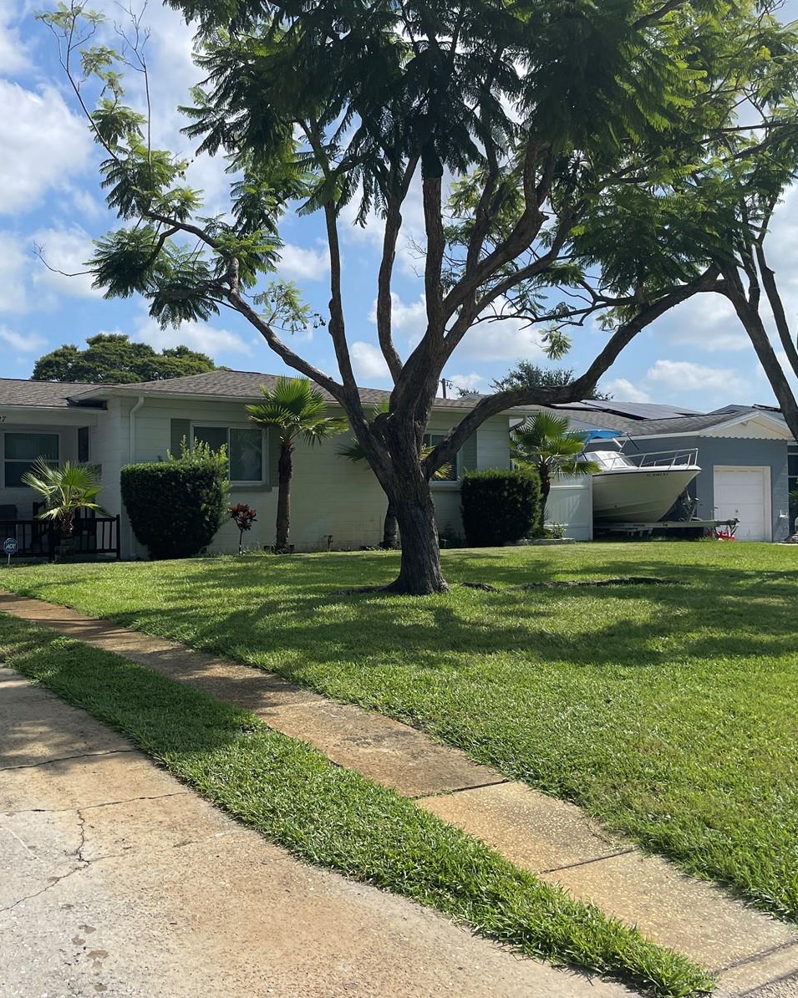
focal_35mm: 34
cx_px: 273
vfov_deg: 52.8
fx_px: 1004
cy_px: 500
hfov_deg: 42.8
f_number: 1.6
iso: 50
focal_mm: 4.2
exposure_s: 1/6135
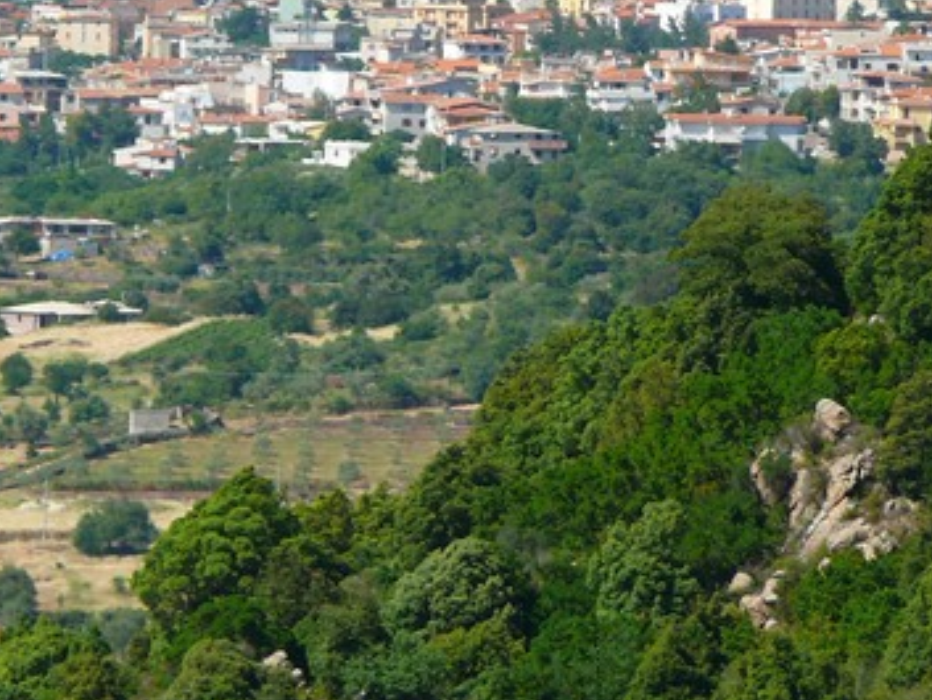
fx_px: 16241
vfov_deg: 2.5
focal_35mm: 603
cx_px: 253
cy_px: 42
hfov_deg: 3.3
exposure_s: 1/200
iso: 100
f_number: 4.5
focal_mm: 60
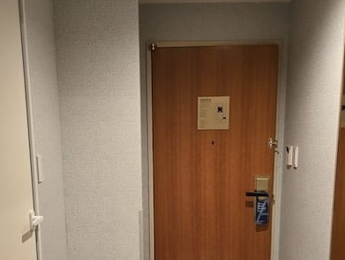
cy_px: 226
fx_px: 469
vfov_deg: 29.8
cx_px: 164
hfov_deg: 40.4
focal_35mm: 47
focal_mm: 6.3
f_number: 1.7
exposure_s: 1/120
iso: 640
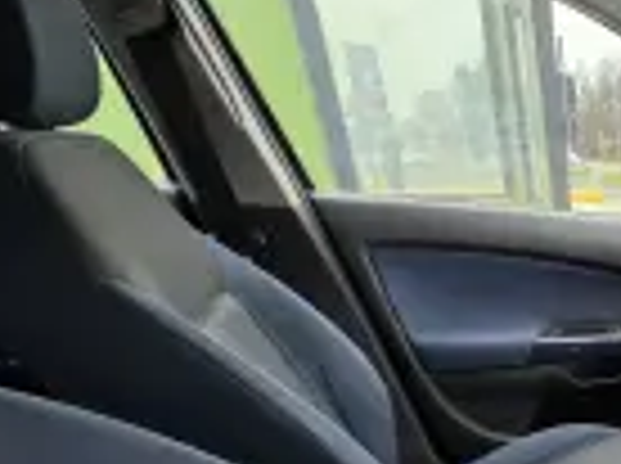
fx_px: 609
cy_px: 523
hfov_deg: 40.1
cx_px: 729
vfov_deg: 35.1
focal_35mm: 34
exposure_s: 1/100
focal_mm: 2.2
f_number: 1.9
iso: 160
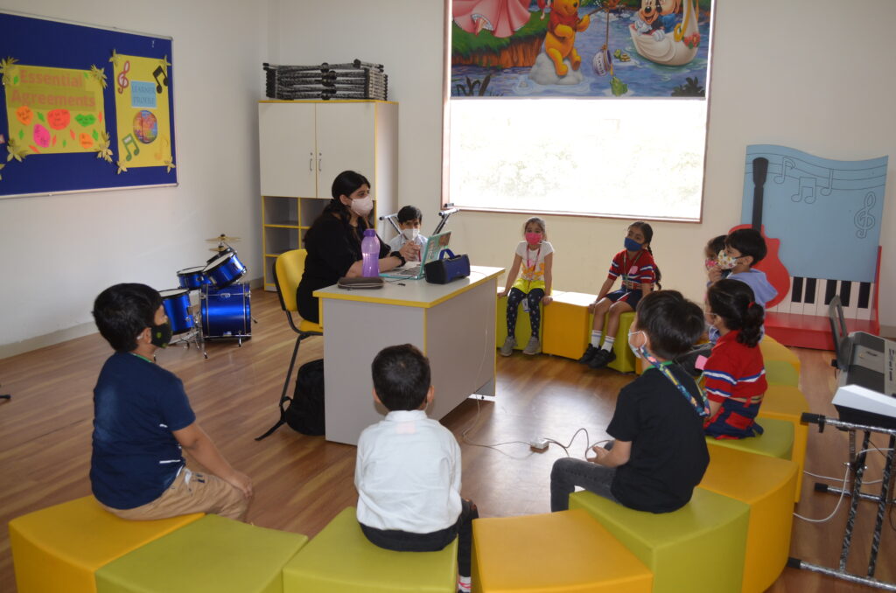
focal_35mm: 33
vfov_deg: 39.8
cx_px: 448
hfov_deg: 57.3
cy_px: 296
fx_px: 820
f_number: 3.8
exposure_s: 1/80
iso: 400
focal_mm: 22
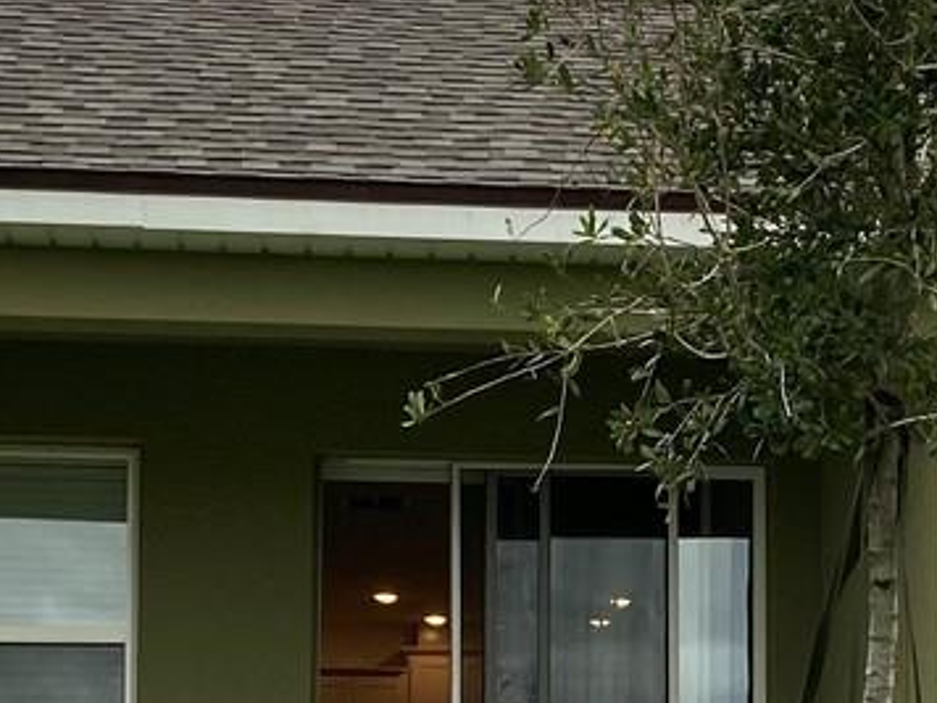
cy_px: 674
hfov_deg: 16.7
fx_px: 3167
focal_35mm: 117
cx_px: 695
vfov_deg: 12.5
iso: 32
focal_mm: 4.25
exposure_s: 1/362
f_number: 1.8
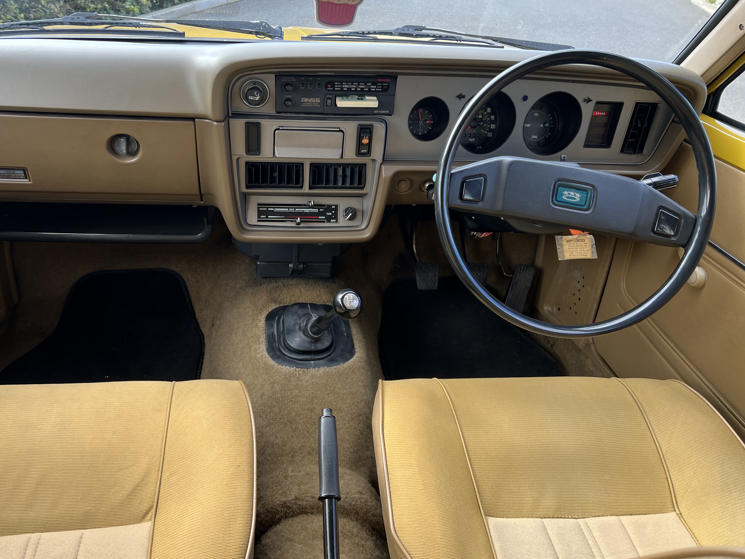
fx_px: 646
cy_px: 245
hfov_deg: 59.7
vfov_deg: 46.7
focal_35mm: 30
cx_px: 320
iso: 40
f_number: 1.5
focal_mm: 5.7
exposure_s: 1/218
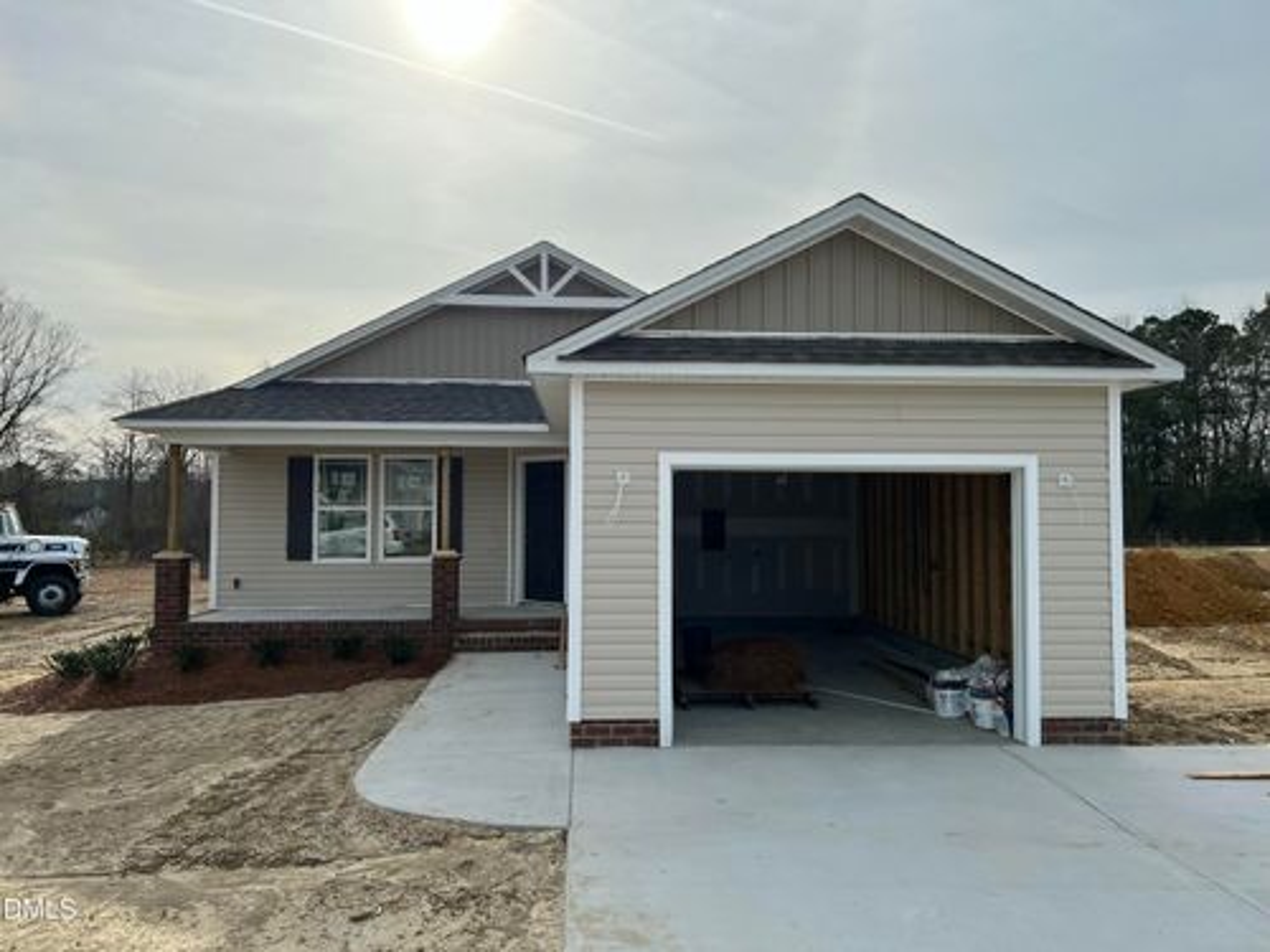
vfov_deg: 53.1
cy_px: 476
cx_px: 635
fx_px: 954
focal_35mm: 26
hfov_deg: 67.3
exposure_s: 1/9434
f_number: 1.5
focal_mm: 5.7
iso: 50
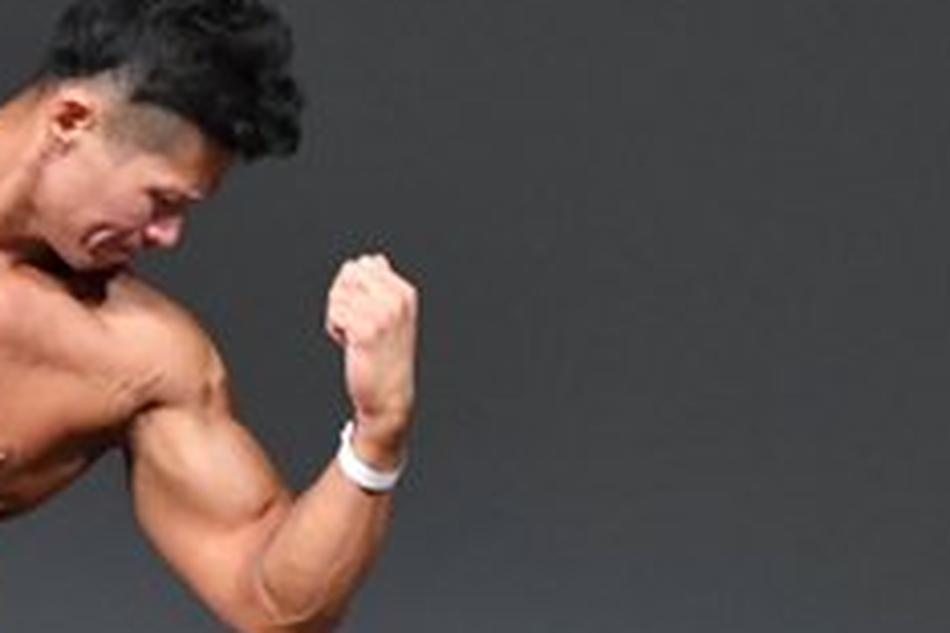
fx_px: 32772
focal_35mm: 1242
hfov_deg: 1.7
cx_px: 148
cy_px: 759
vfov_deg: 1.1
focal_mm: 250
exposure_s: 1/400
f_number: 5.6
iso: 4000
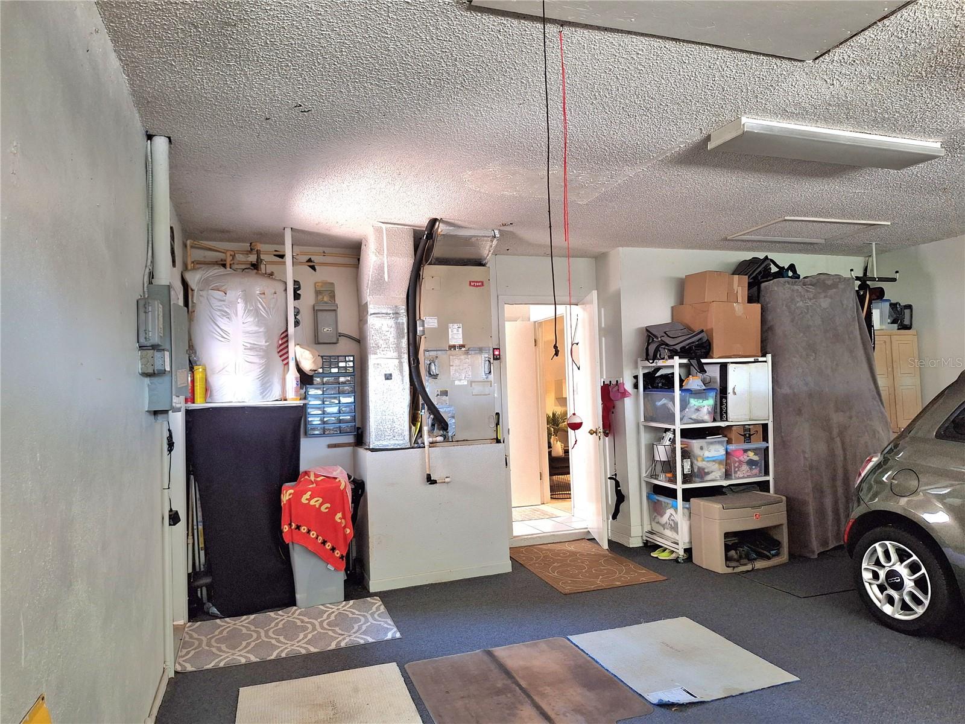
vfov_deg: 58.9
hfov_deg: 73.9
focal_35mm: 23
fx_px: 641
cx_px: 482
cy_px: 362
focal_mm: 5.54
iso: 320
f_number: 1.8
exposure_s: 1/30
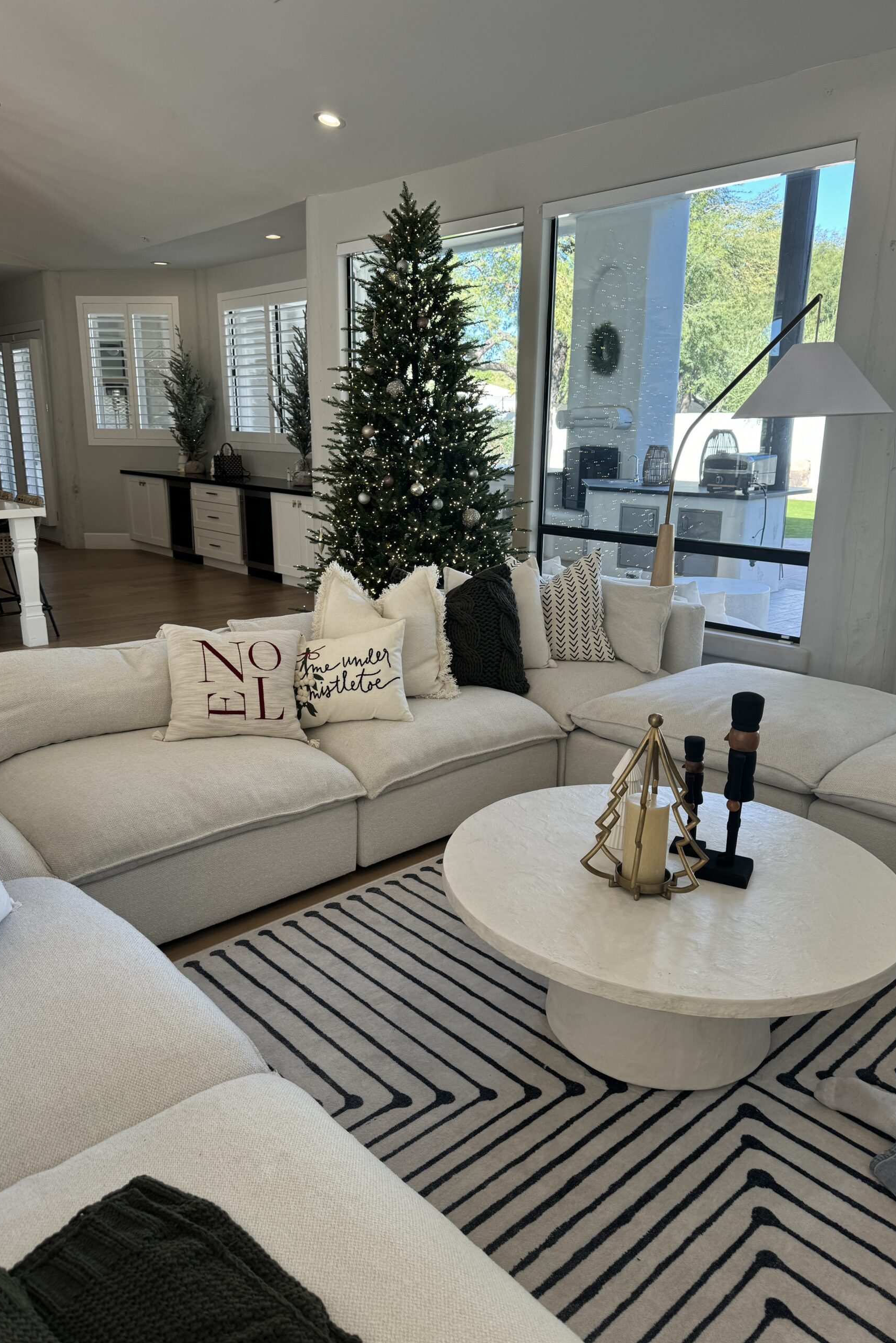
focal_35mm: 25
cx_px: 449
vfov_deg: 71.5
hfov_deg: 51.3
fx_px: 933
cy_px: 672
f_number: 1.78
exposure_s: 1/179
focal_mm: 6.76
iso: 80
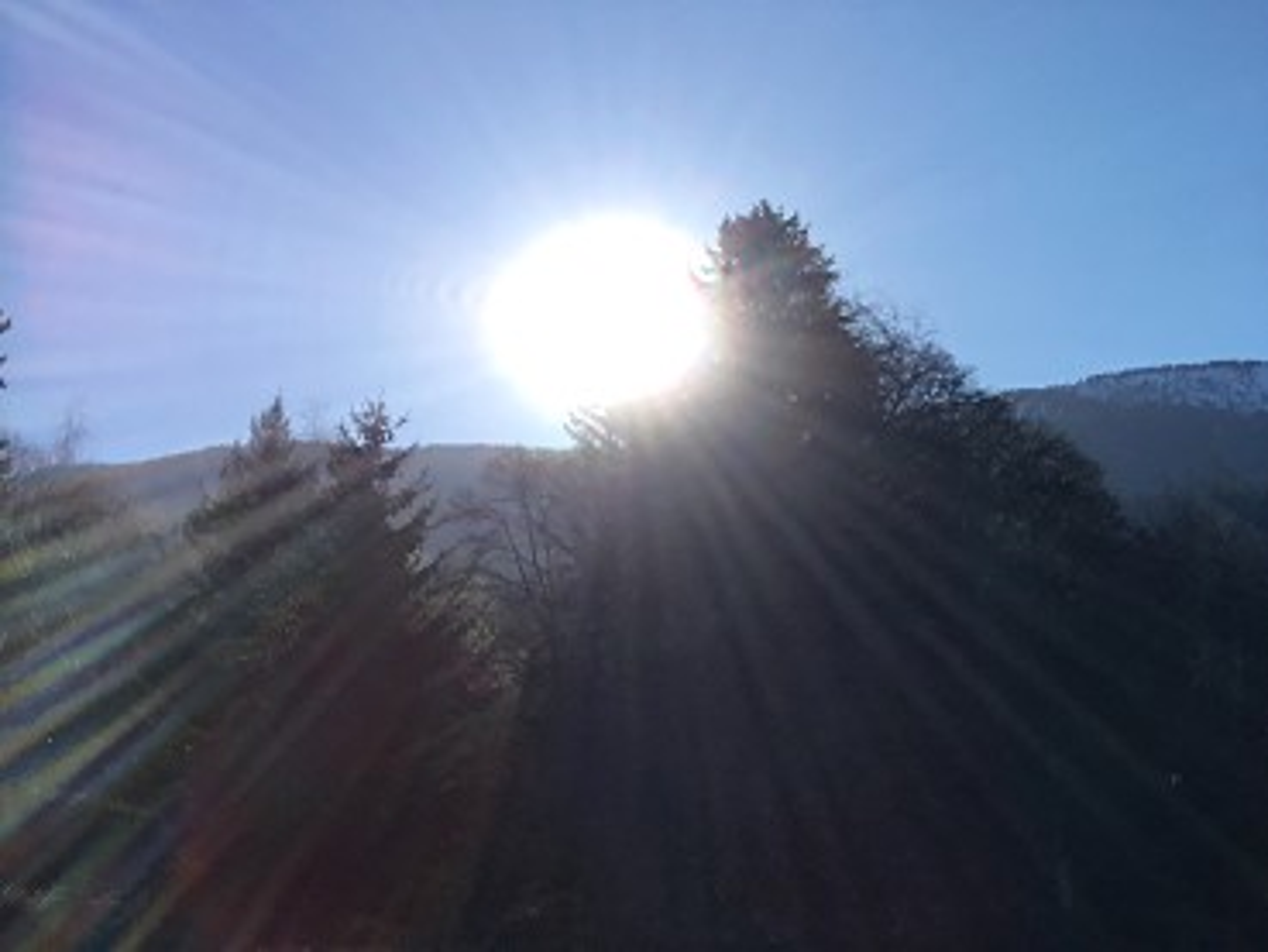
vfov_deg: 45.5
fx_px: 1136
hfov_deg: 58.3
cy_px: 476
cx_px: 634
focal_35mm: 31
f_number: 2.4
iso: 25
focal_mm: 3.3
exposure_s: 1/2469
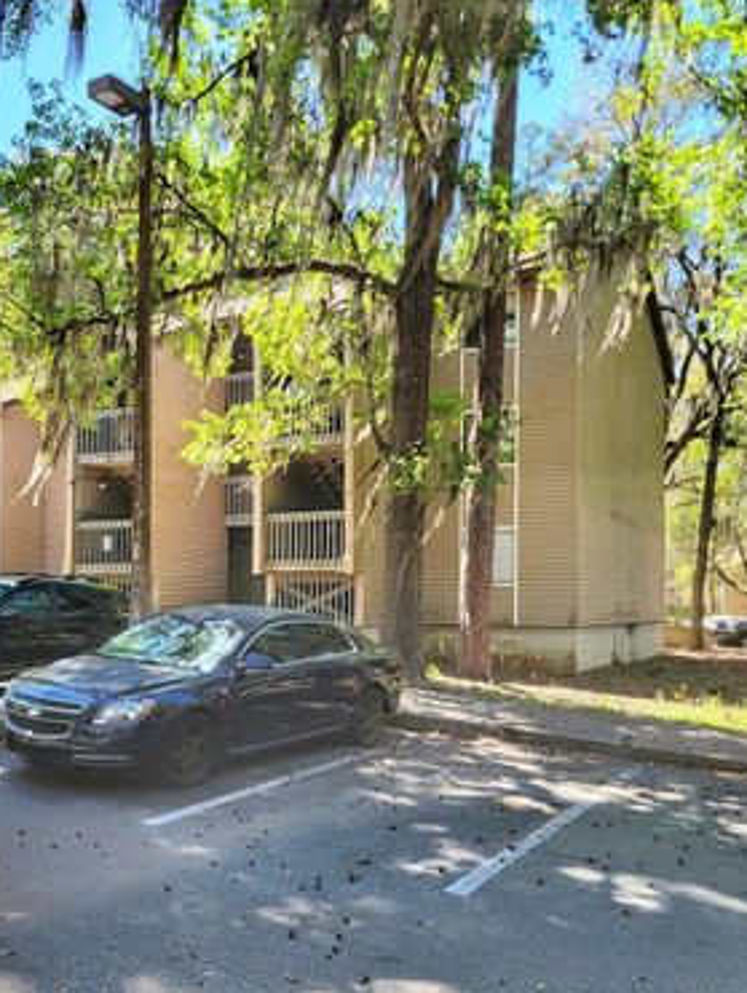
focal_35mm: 35
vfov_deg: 52.6
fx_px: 1005
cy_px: 494
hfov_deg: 40.4
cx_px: 273
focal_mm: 5.4
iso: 40
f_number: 1.8
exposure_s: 1/667
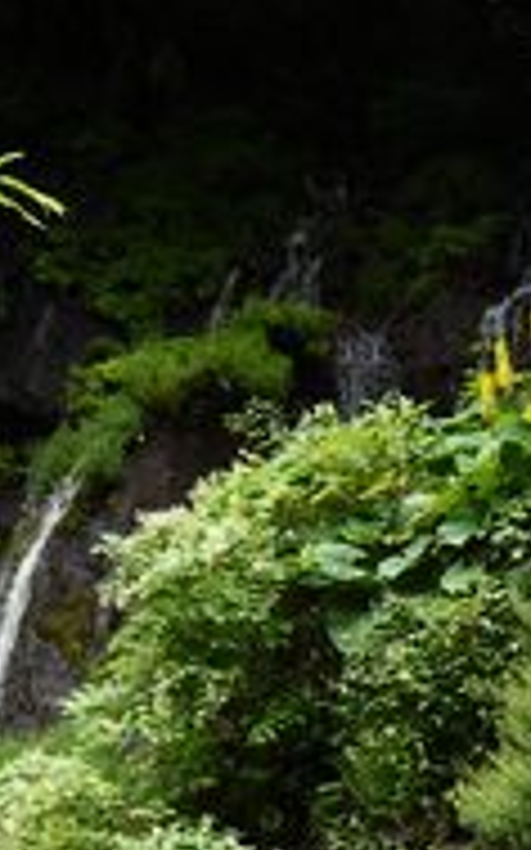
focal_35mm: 94
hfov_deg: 13.1
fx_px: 2178
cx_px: 824
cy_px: 1007
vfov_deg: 20.7
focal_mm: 14
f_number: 3.5
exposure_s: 1/60
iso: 125
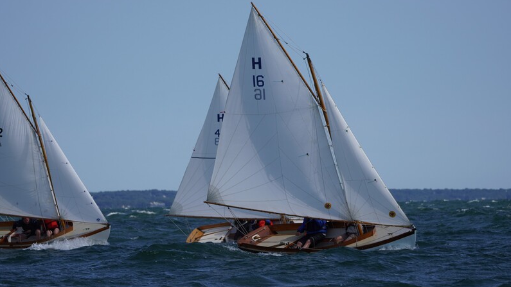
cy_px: 122
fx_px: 3211
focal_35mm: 237
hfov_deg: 9.1
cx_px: 255
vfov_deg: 5.1
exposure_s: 1/1250
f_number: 5
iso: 100
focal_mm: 150
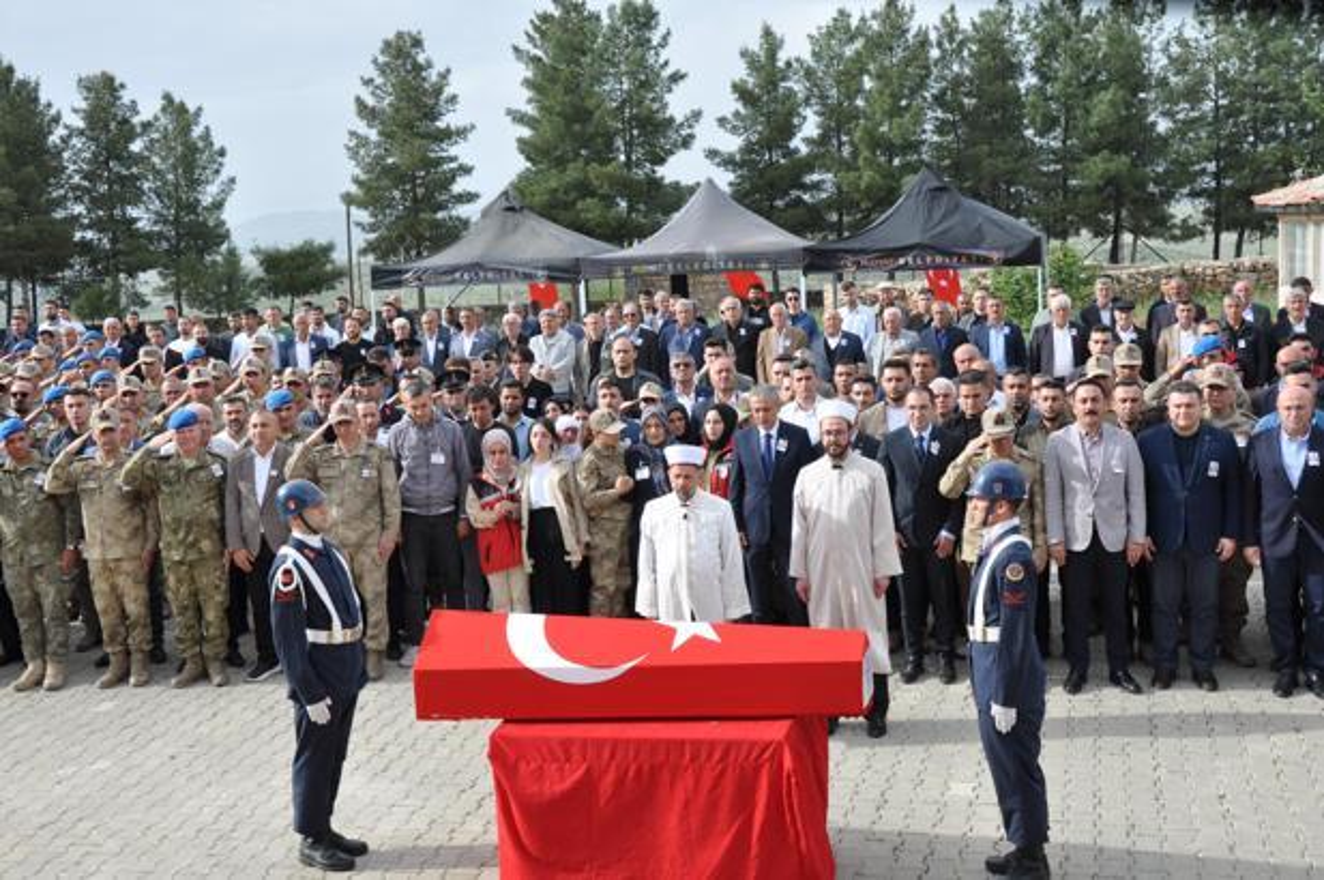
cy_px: 440
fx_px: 1763
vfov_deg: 28.0
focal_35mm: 48
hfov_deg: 41.2
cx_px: 662
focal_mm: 32
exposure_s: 1/125
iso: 200
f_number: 11
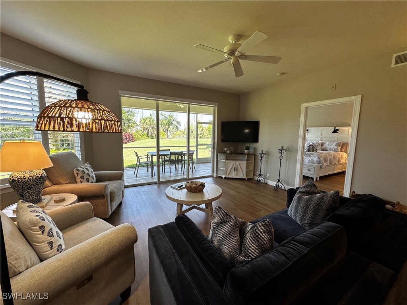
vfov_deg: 85.7
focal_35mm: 14
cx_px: 204
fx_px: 165
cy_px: 152
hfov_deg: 102.1
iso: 125
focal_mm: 2.22
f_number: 2.2
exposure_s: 1/120
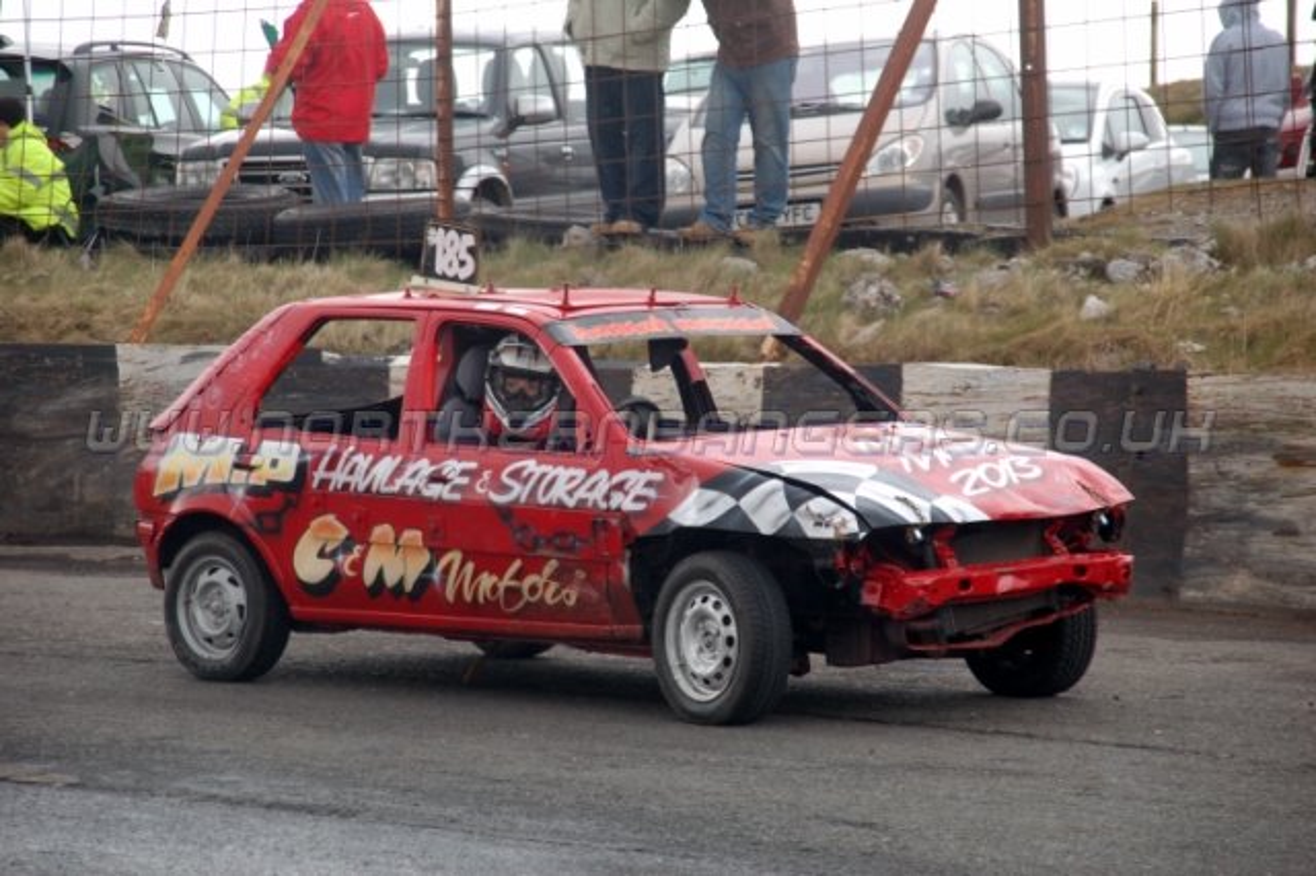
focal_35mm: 174
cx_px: 658
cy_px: 438
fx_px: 6357
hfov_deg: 11.8
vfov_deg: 7.9
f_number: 6
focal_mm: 116
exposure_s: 1/125
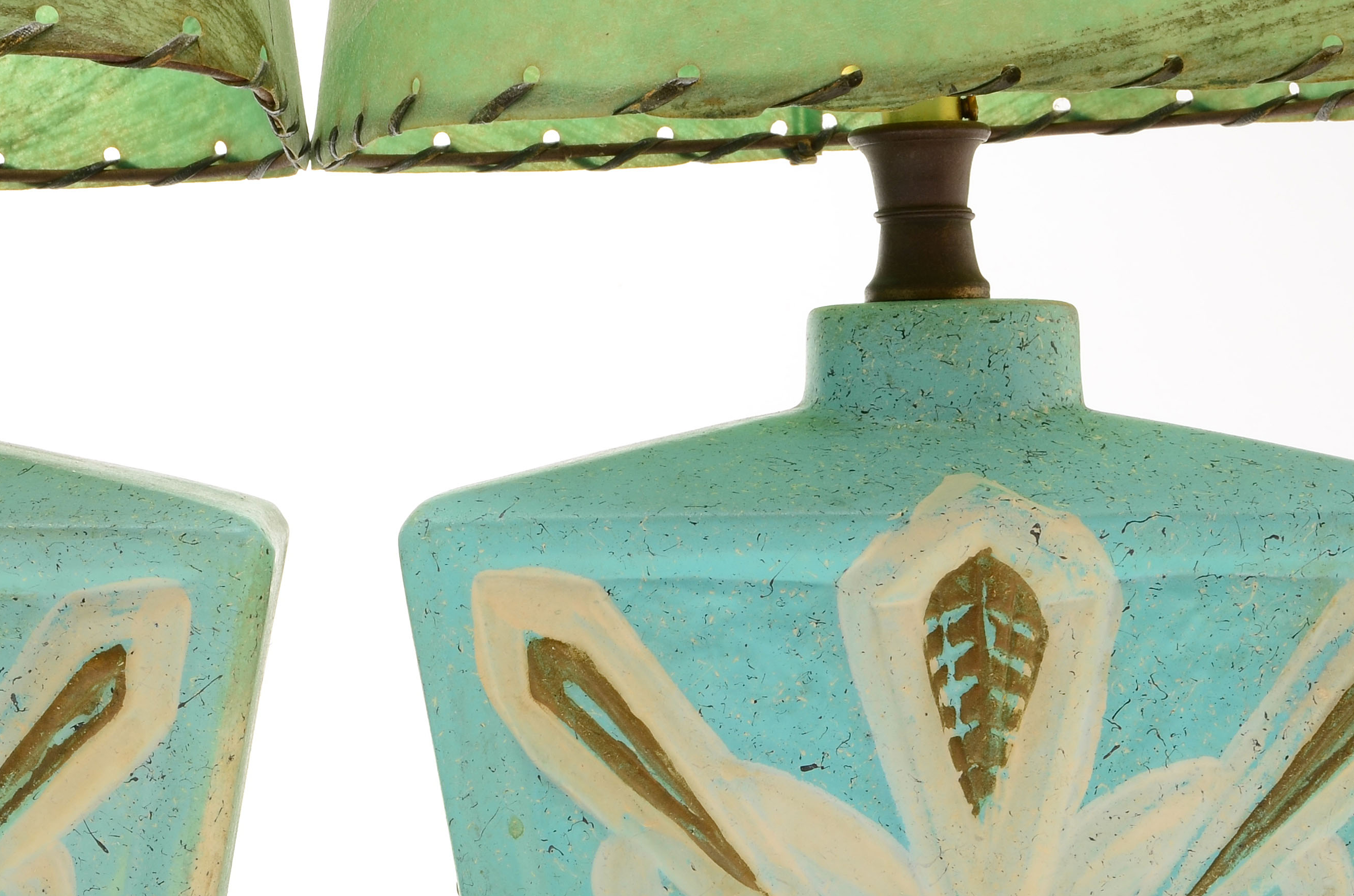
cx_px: 334
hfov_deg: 24.0
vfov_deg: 16.2
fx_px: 3153
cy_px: 561
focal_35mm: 84
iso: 100
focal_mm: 30
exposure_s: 1/160
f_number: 18
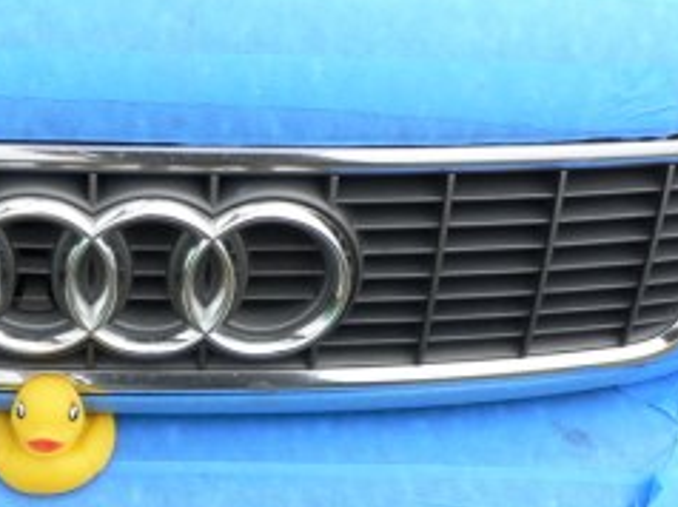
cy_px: 443
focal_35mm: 68
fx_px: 1331
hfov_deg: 27.8
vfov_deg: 21.2
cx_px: 100
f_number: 3.6
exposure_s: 1/80
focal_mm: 6
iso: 80
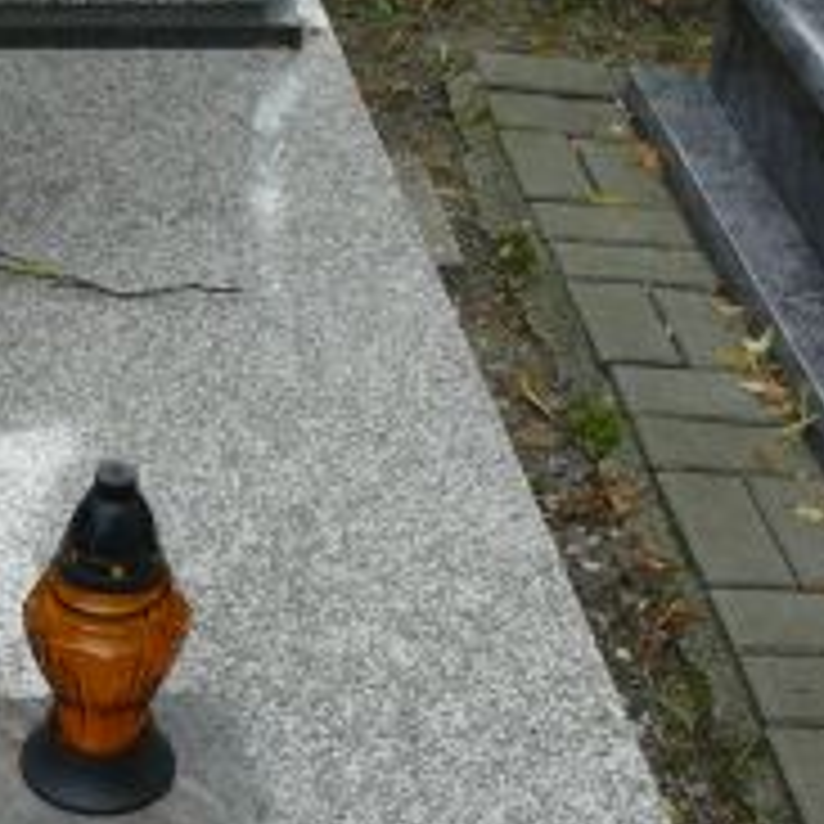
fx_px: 2316
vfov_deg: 20.2
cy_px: 491
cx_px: 81
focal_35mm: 86
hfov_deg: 19.8
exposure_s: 1/200
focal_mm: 7.9
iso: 100
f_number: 4.5
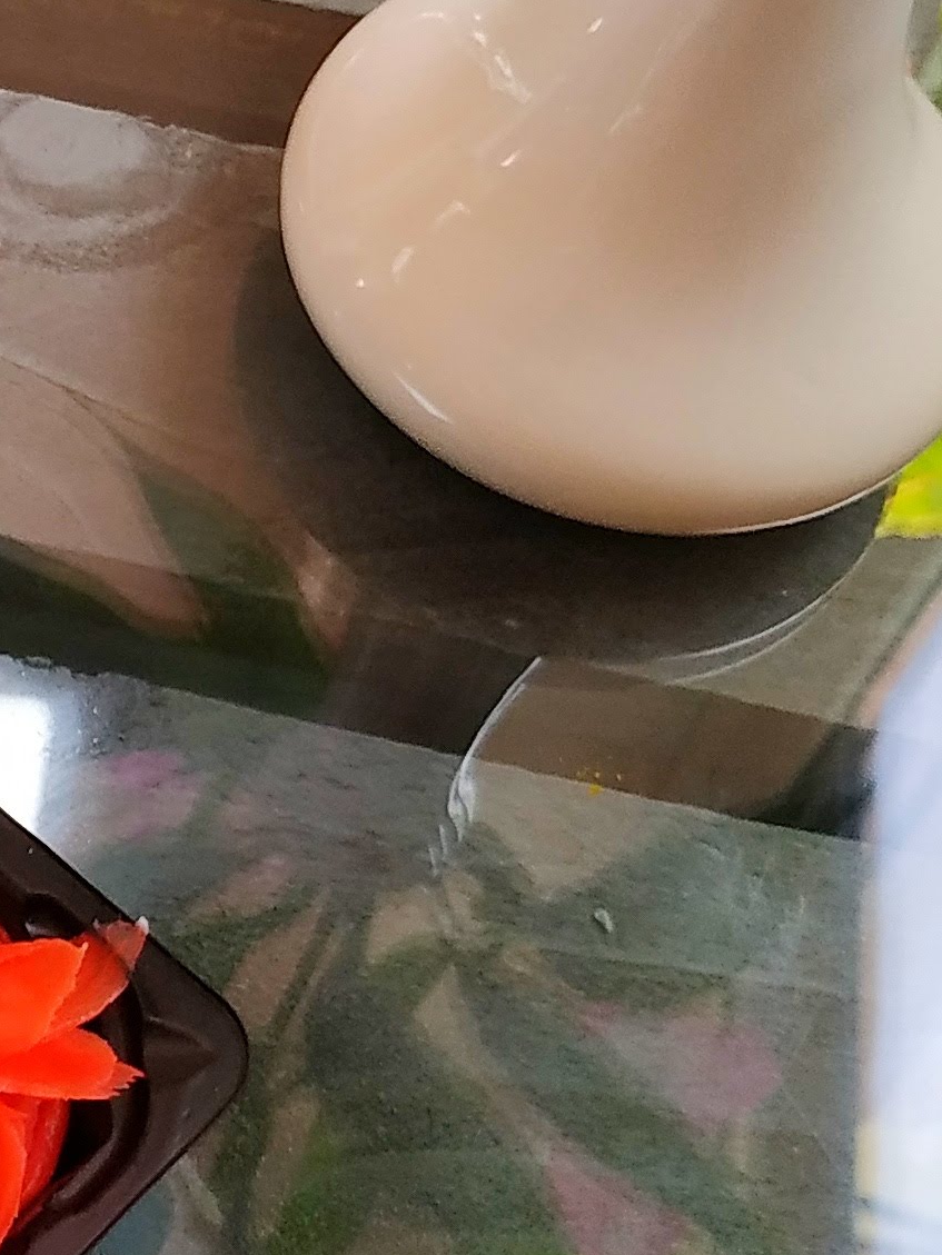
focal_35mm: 85
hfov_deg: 16.1
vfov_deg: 22.9
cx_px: -415
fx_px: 3084
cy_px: 425
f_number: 1.9
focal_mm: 3.94
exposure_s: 1/100
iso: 250
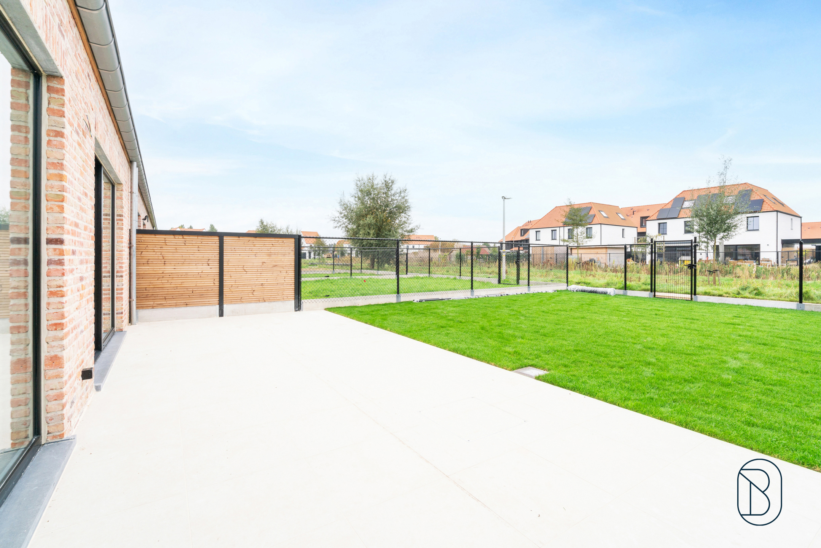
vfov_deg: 73.8
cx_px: 410
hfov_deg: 96.7
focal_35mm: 16
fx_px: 365
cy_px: 274
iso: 250
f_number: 11
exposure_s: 1/40
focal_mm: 16
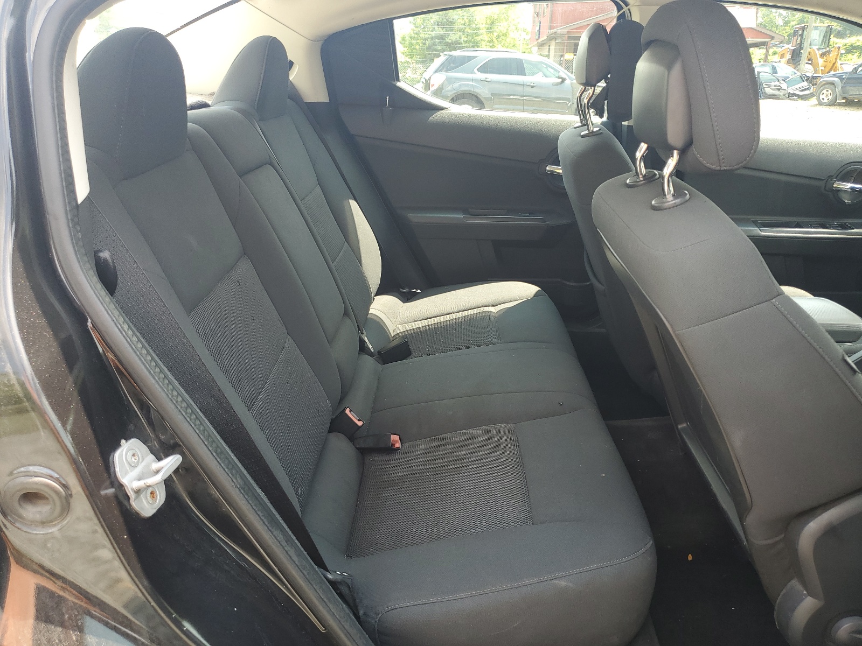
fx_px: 647
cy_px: 323
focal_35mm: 26
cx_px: 431
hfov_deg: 67.3
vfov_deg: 53.1
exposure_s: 1/222
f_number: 1.5
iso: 50
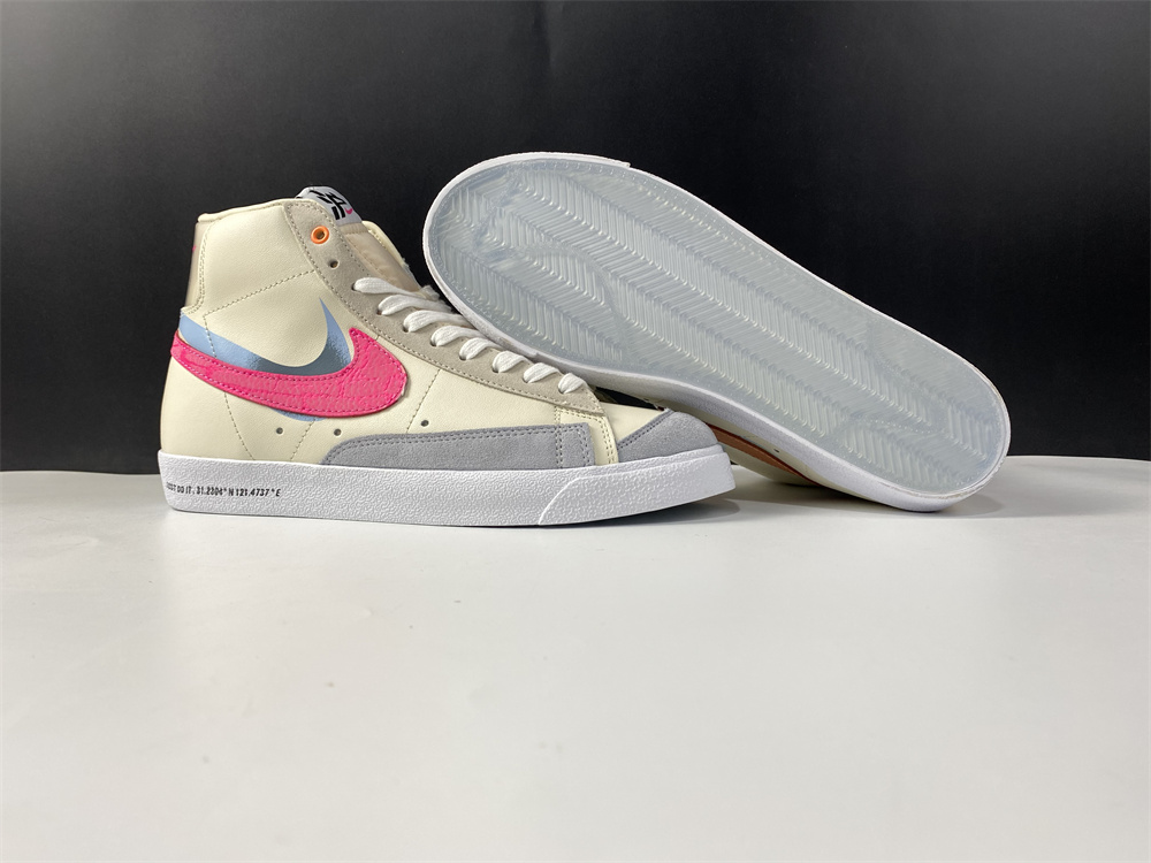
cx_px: 576
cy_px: 432
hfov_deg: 67.3
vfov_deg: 53.1
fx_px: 865
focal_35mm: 26
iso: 50
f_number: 1.8
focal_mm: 4.25
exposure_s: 1/100
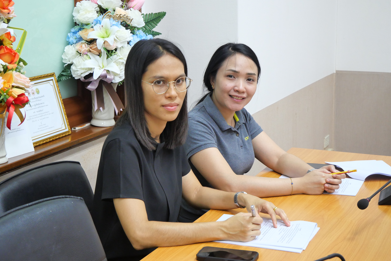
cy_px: 130
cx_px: 196
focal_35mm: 66
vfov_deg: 20.6
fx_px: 717
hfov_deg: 30.5
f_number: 5
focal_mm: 32
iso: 1600
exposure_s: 1/20
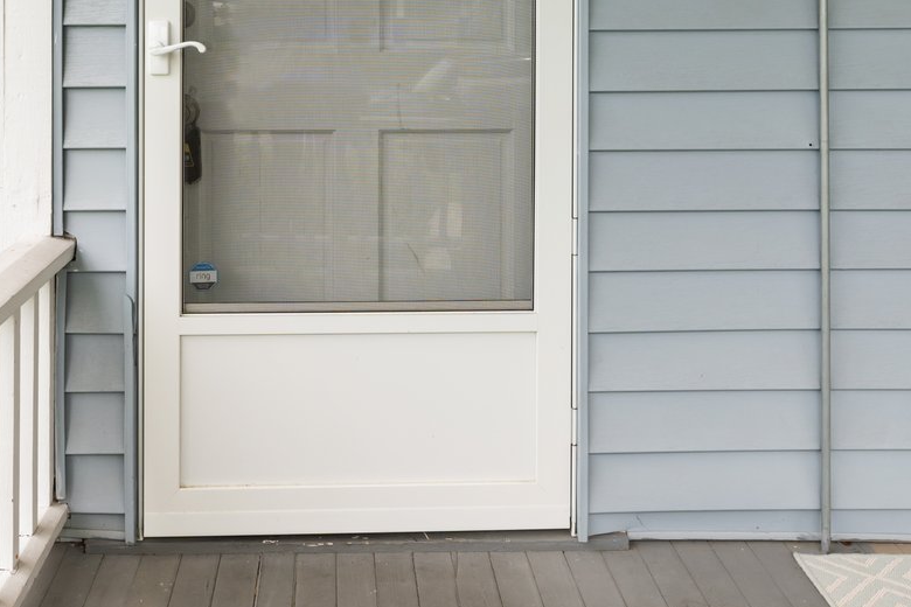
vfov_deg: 29.9
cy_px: 11
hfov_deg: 46.2
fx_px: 1063
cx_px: 370
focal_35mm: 42
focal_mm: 16
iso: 400
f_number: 9
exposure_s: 1/125
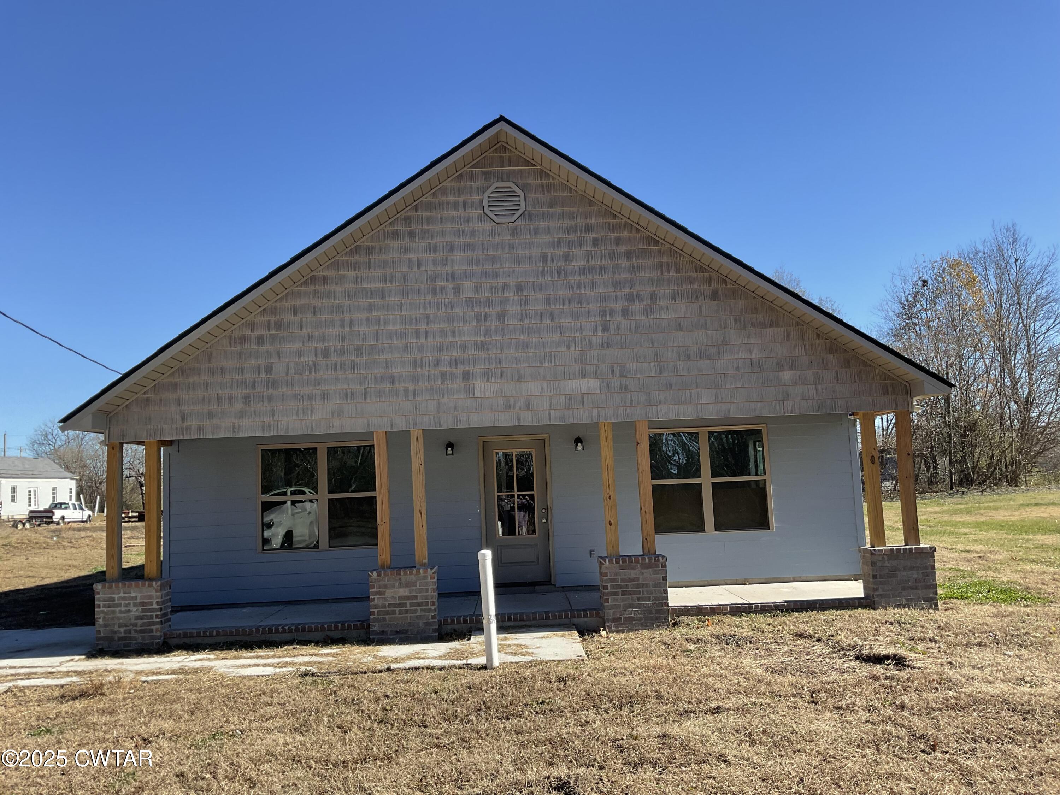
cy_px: 398
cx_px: 530
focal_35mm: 29
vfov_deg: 48.2
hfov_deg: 61.7
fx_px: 888
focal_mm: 3
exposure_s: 1/1055
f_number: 1.8
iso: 16
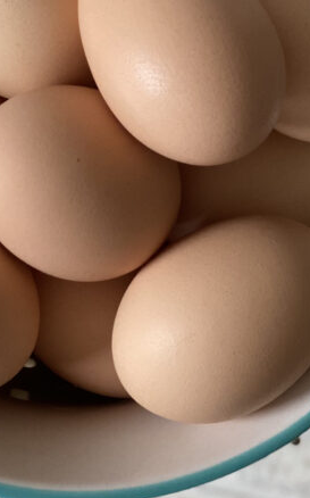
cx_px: 68
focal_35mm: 129
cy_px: 146
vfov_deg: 16.1
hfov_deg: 10.1
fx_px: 1747
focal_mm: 6
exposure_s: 1/122
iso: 125
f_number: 2
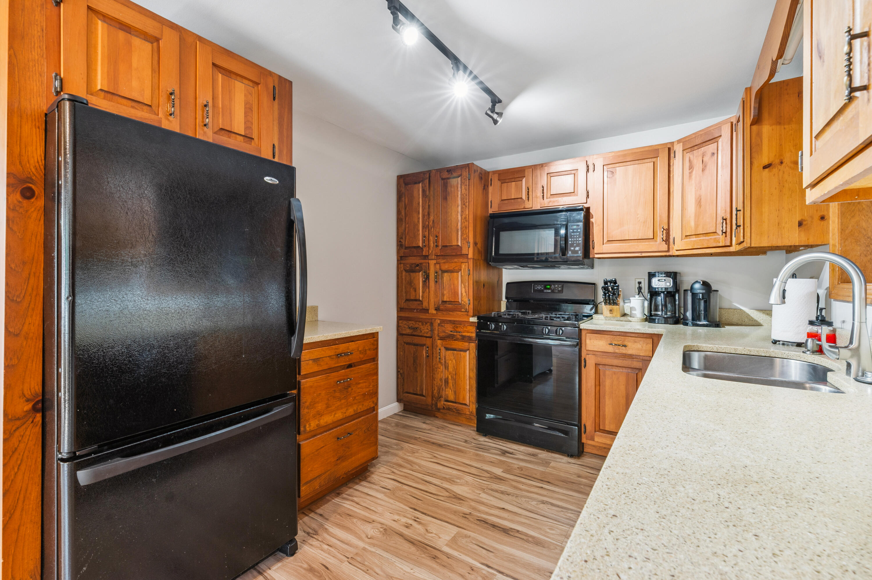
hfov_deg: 100.4
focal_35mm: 15
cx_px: 436
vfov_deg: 77.2
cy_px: 290
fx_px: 363
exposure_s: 1/1.25
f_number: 9
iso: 320
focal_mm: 15
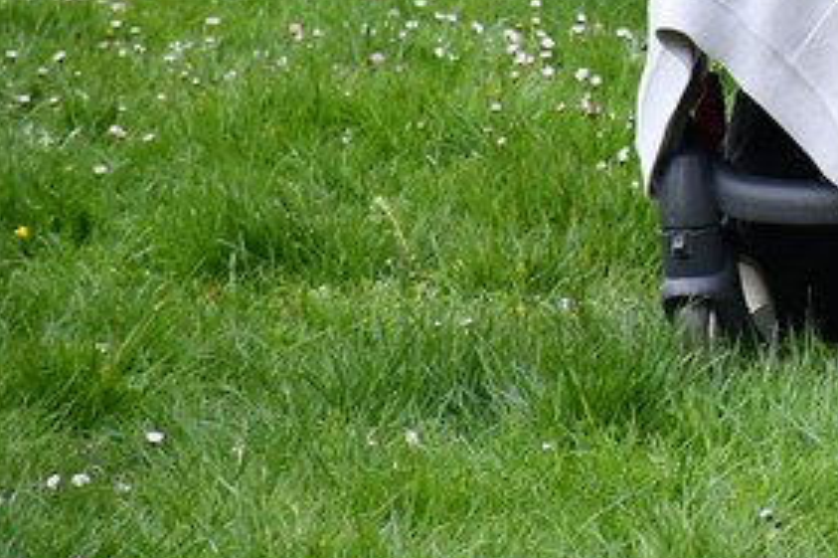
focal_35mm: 766
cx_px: 1402
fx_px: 17820
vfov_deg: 1.8
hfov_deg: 2.7
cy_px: -431
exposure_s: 1/1000
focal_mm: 140
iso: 720
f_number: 5.6
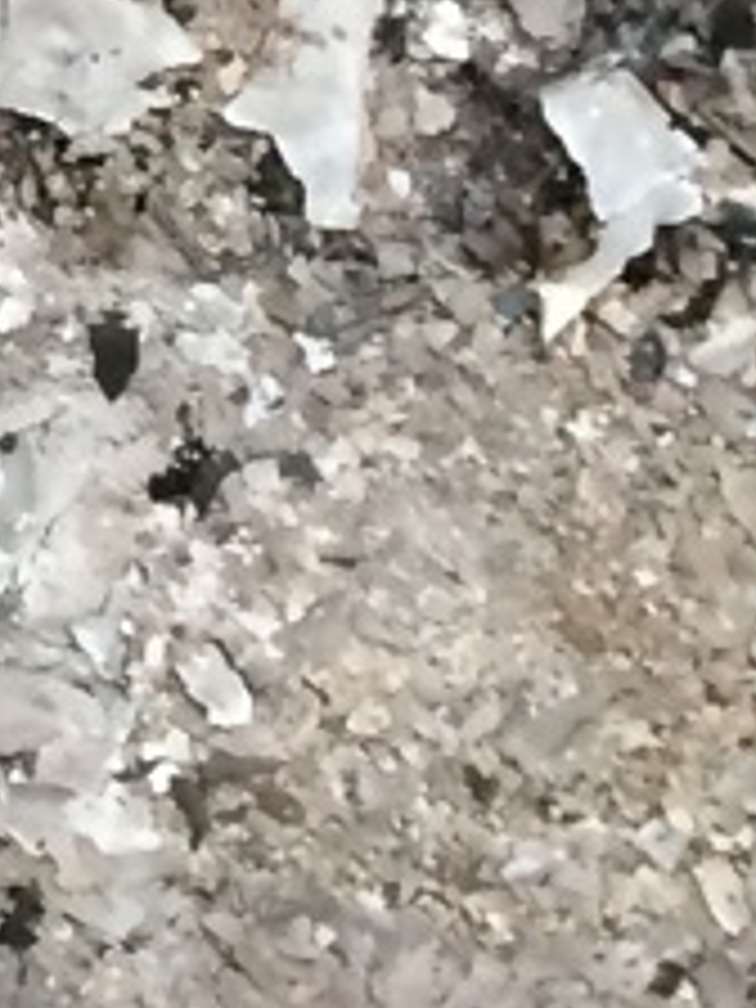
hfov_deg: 6.1
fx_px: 6232
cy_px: -711
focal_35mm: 214
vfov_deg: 8.9
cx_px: -1876
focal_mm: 4.12
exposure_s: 1/30
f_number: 2.2
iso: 50
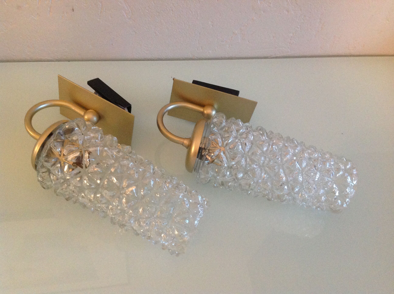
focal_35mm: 35
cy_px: 147
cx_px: 197
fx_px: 398
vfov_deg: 40.6
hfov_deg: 52.7
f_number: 2.4
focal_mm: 4.28
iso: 400
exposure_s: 1/17
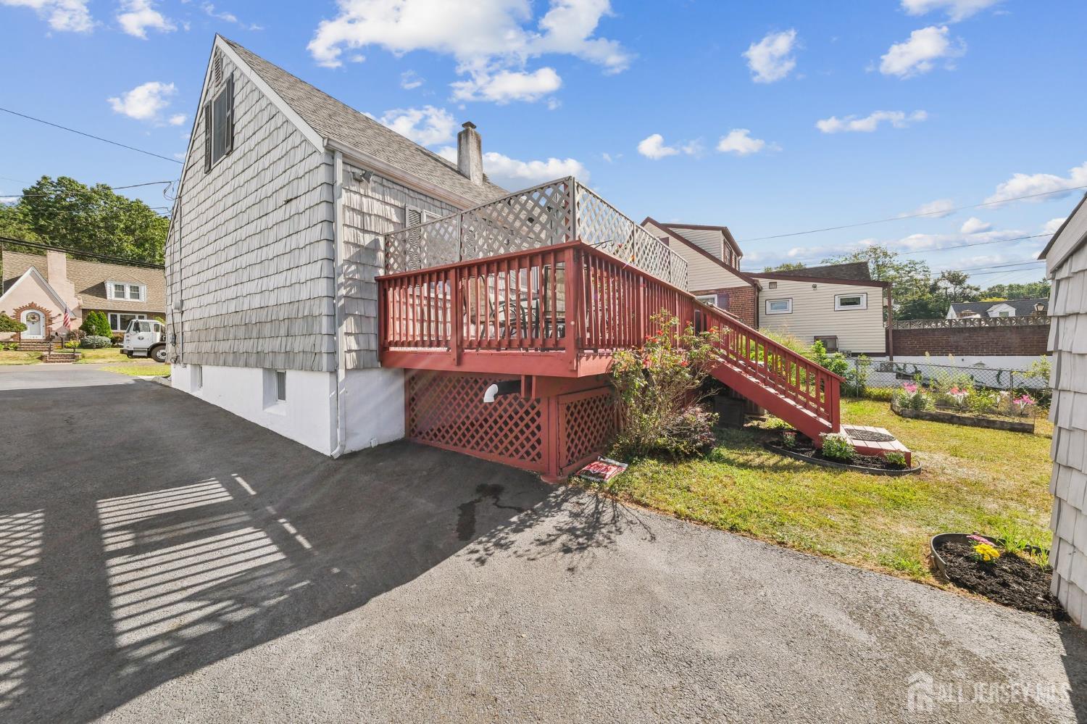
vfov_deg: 90.0
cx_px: 544
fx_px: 362
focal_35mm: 12
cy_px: 362
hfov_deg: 112.6
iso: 160
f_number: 8
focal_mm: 8
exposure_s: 1/250
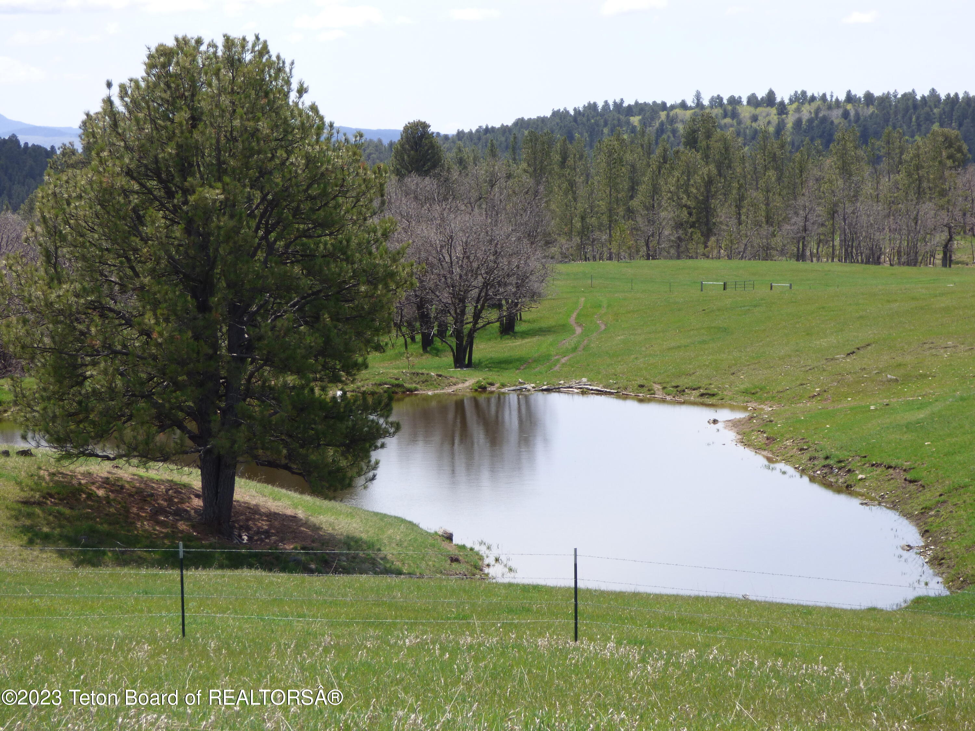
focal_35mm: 120
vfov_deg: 12.3
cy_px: 366
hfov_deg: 16.4
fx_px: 3380
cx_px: 488
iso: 100
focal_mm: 19.62
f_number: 5
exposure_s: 1/400
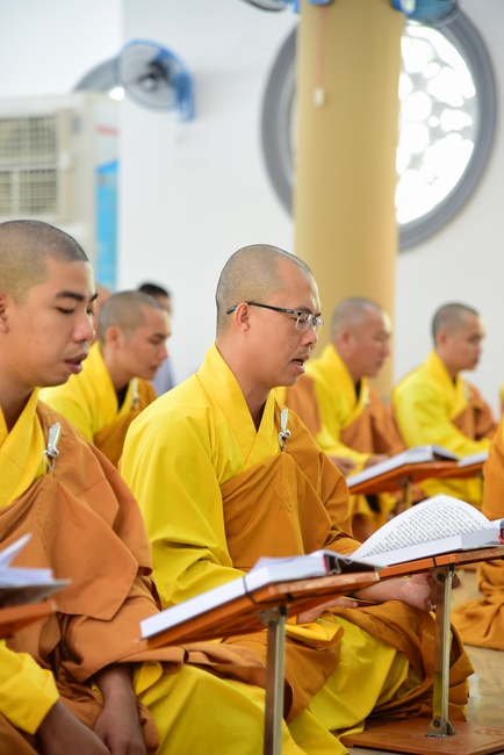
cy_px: 378
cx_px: 252
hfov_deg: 11.4
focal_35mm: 120
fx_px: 2517
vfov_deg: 17.1
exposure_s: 1/40
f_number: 4
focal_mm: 120
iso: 800
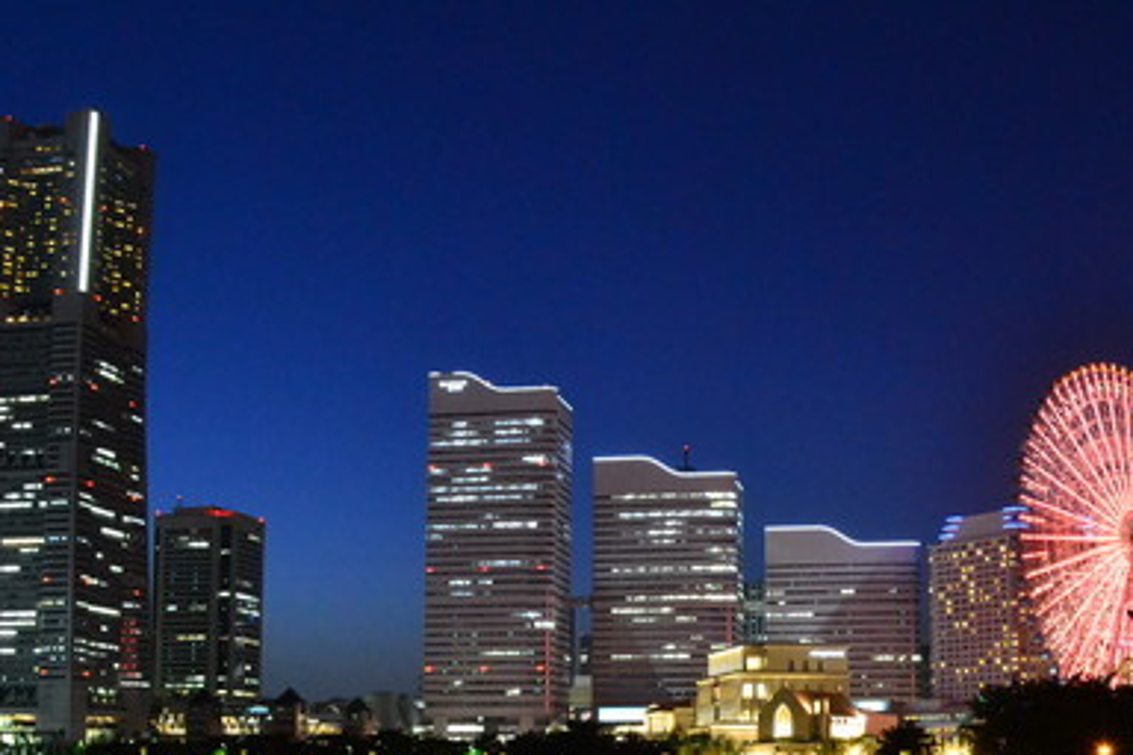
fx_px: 1416
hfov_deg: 43.1
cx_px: 744
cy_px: 600
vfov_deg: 29.2
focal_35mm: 45
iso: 3200
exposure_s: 1/5
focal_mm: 18
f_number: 8
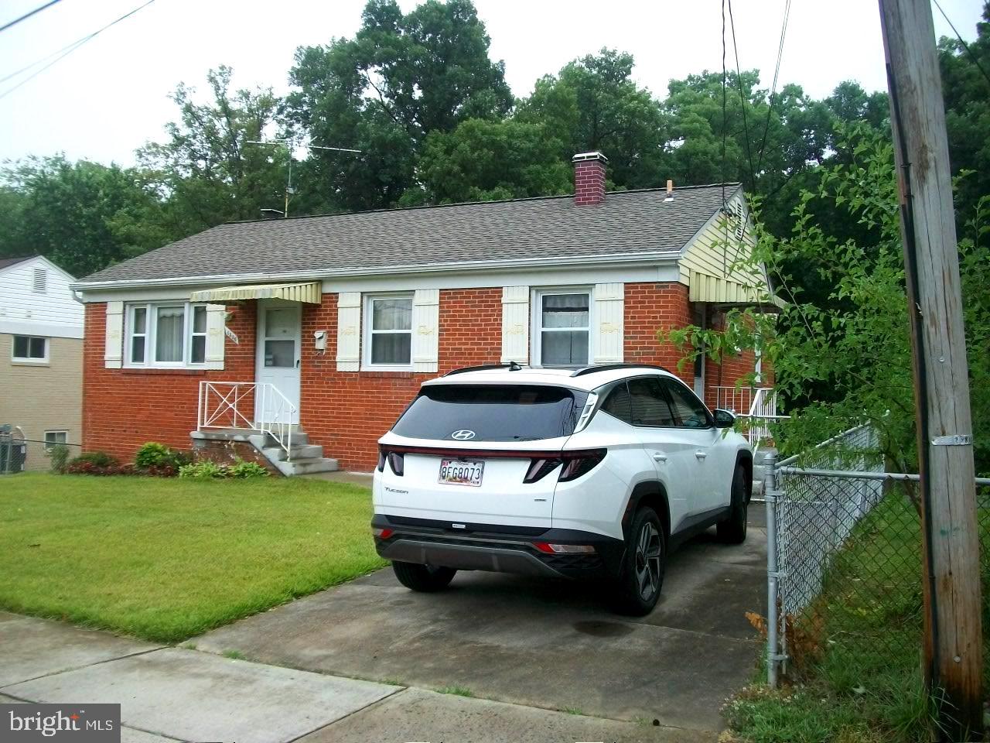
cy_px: 372
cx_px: 495
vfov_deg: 44.2
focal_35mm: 32
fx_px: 915
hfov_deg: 56.8
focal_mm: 5.7
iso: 80
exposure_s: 1/320
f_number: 2.9
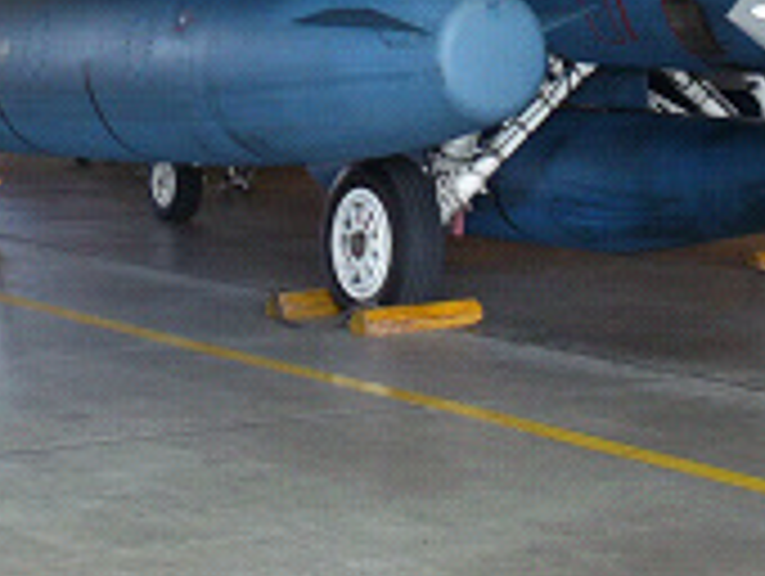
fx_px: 2877
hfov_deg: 14.9
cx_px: 749
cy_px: -331
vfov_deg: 10.9
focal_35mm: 130
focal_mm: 6.8
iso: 100
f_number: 3
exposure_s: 1/60
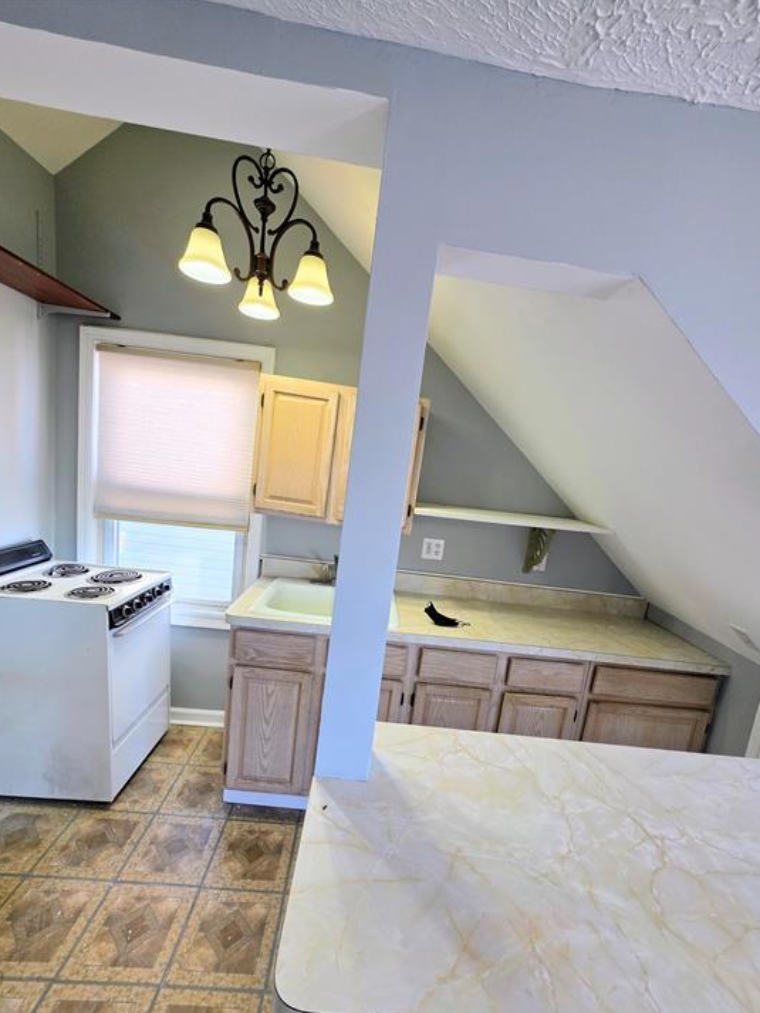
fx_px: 410
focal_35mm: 14
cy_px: 543
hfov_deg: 85.7
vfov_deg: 101.9
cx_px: 389
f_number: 1.9
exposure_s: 1/120
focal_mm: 2.2
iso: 100
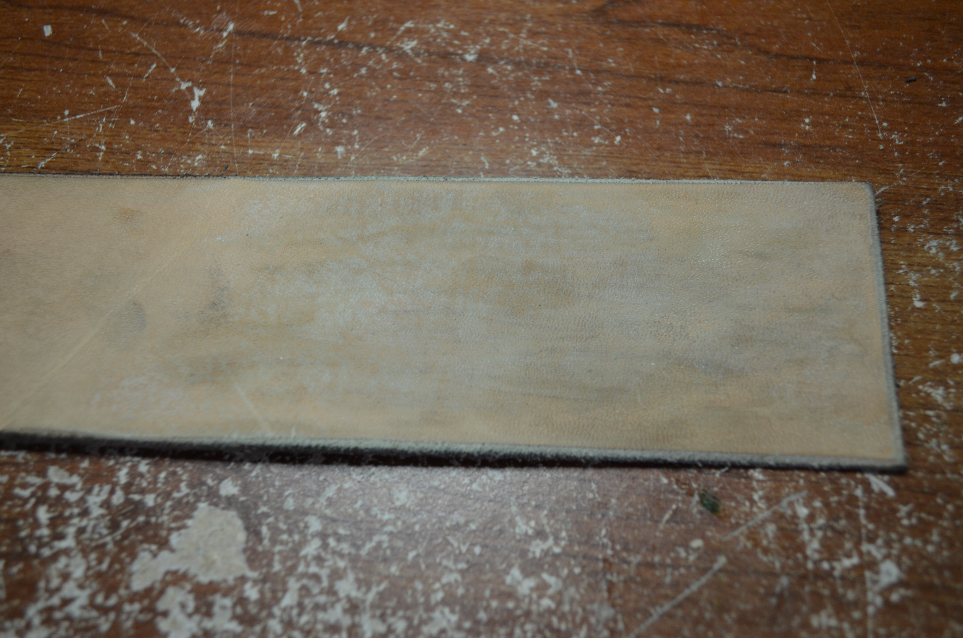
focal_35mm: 33
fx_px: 881
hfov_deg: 57.3
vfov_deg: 39.8
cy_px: 319
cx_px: 482
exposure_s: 1/60
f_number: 4
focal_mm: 22
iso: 400
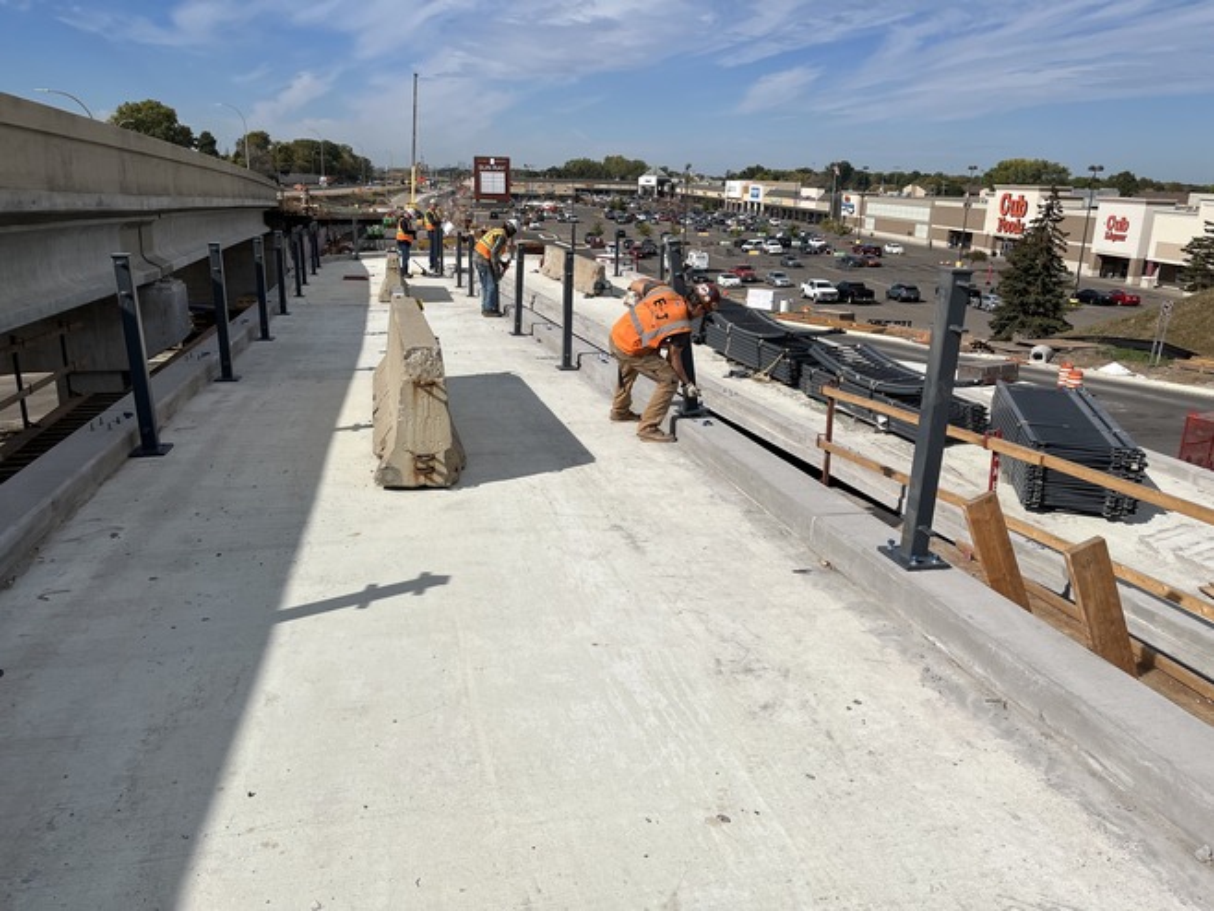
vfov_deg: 53.1
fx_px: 912
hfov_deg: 67.3
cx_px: 607
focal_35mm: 26
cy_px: 456
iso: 50
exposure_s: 1/9901
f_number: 1.6
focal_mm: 5.1
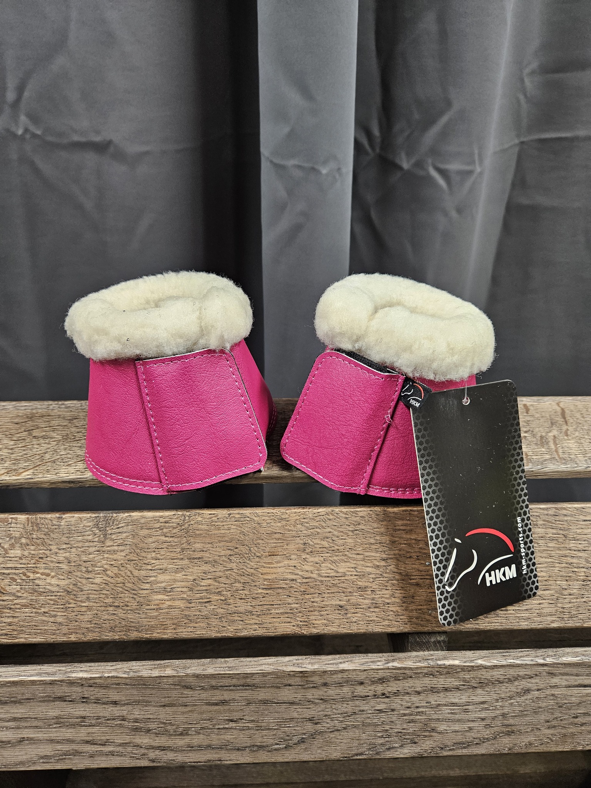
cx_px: 296
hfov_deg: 58.9
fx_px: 524
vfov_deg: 73.9
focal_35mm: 23
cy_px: 394
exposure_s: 1/142
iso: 400
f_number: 1.8
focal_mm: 5.4
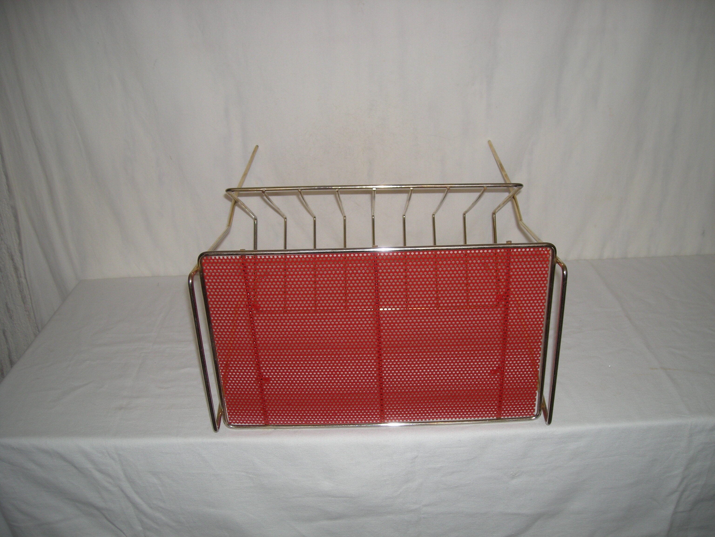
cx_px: 358
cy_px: 268
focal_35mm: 35
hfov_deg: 52.6
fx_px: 723
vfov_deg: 40.7
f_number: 2.8
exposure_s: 1/59.2
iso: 50
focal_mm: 5.7
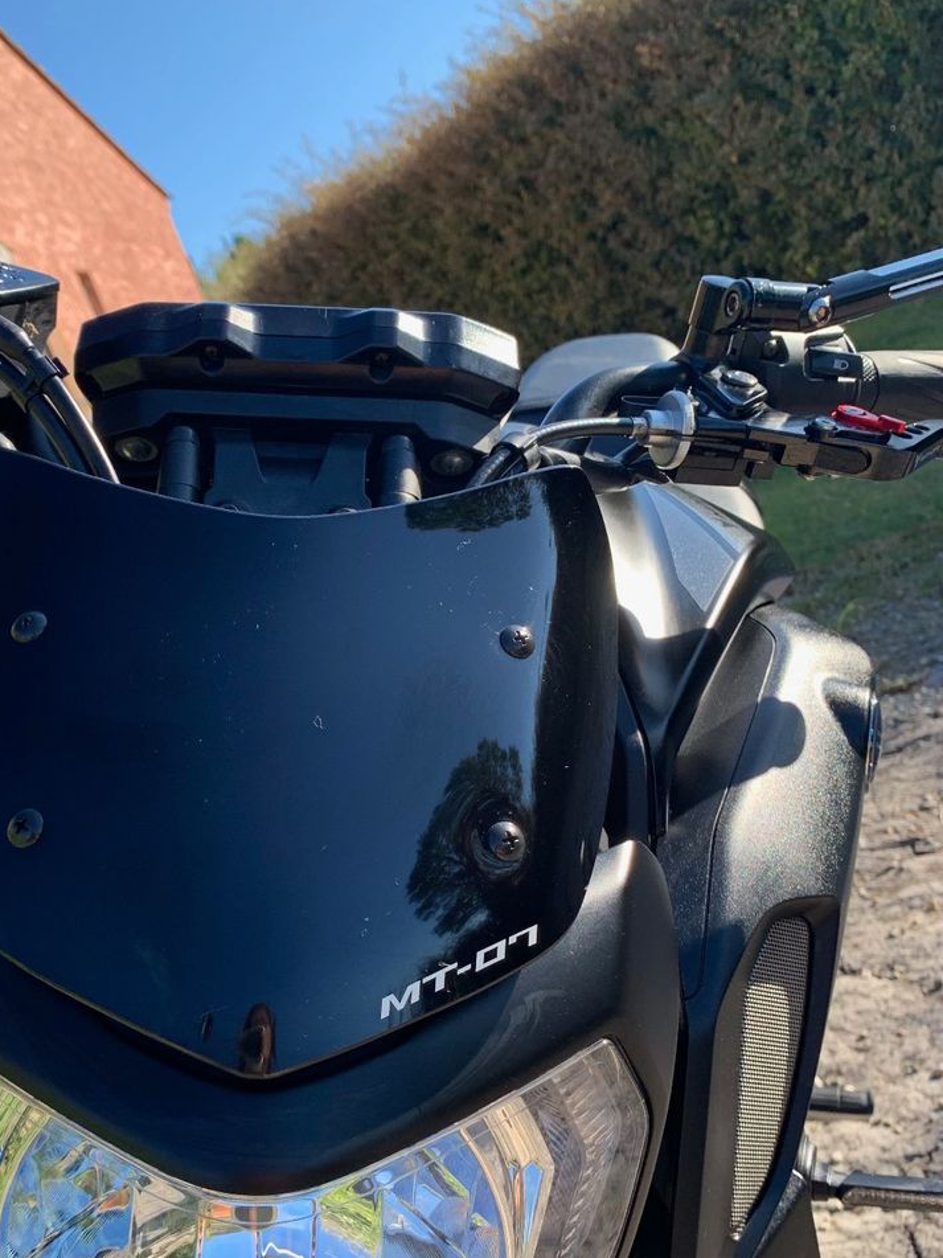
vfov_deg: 52.1
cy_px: 779
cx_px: 329
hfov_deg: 40.3
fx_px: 1272
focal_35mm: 35
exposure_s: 1/520
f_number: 1.8
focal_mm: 4.25
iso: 25
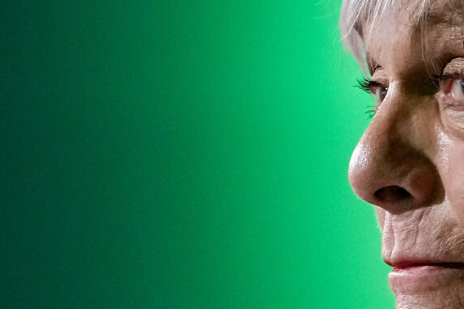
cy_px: 42
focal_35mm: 938
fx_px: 12086
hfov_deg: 2.2
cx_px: 612
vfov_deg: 1.5
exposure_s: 1/250
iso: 3200
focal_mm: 178
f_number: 3.2
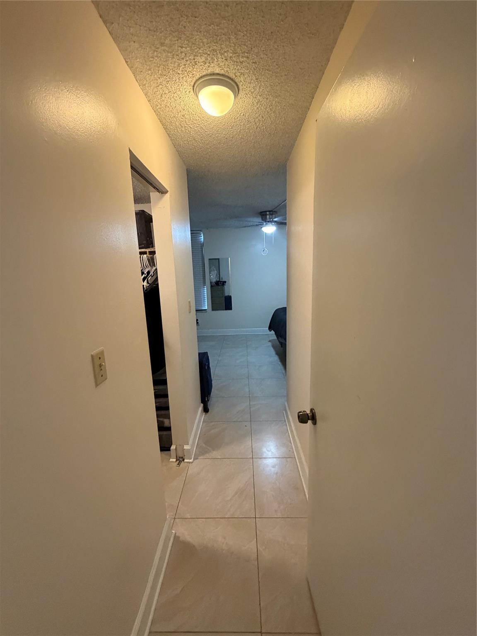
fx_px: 257
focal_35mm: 14
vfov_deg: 102.1
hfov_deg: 85.7
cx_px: 238
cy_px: 318
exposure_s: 1/60
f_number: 2.2
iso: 640
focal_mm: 2.22
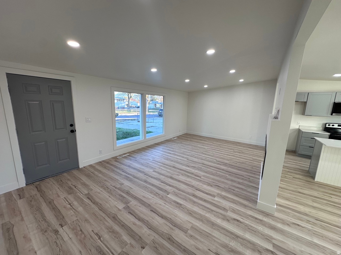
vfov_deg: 85.7
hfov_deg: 102.1
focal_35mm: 14
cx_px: 170
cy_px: 128
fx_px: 138
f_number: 2.2
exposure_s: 1/120
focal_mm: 2.22
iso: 80
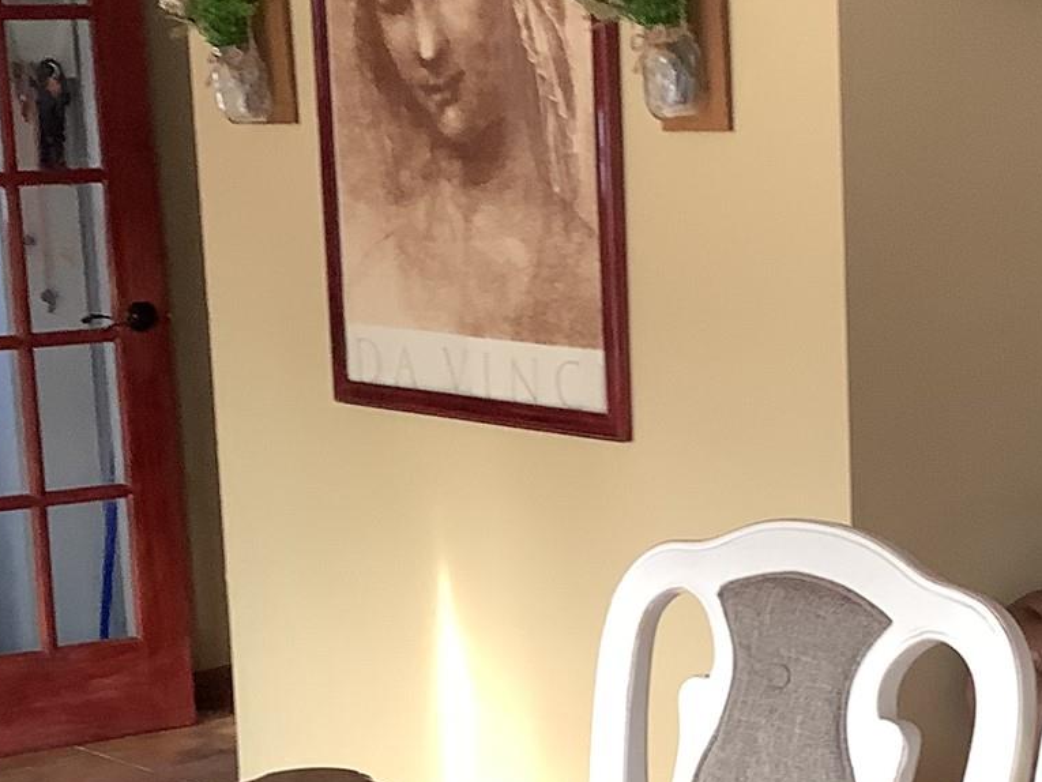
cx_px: 851
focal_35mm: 83
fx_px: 2499
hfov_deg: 23.2
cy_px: 473
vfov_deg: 17.8
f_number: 2.4
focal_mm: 3.3
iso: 100
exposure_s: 1/50
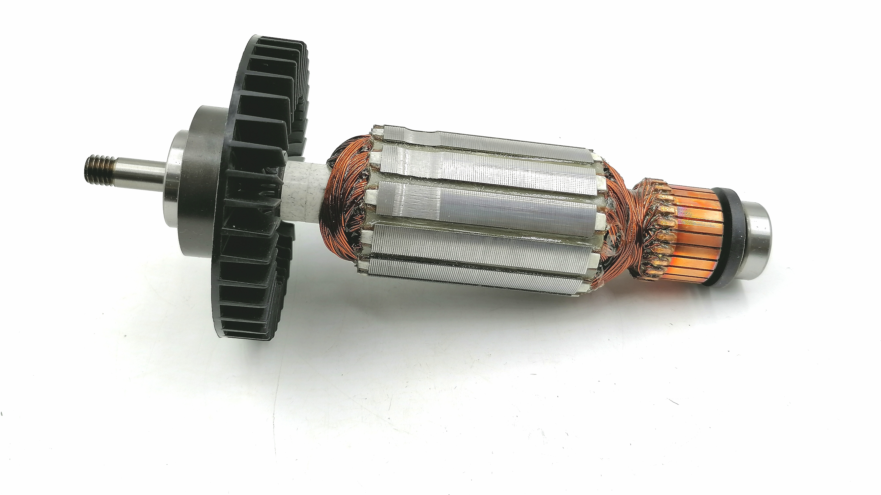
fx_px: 841
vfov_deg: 32.7
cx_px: 440
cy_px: 182
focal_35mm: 36
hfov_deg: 55.3
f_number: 1.8
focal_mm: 5.3
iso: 50
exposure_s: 1/187
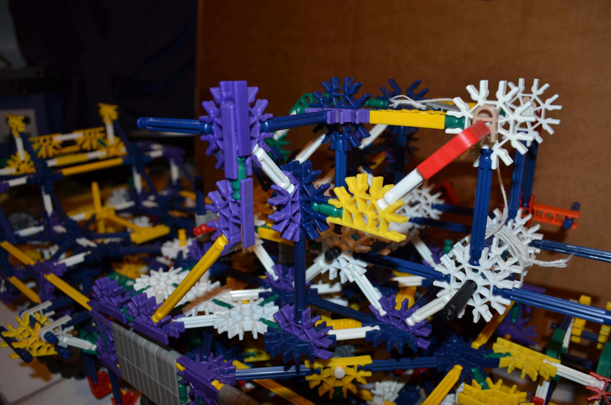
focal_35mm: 27
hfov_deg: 67.5
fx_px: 457
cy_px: 202
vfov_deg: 47.7
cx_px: 306
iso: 200
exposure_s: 1/30
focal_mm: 18
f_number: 5.6
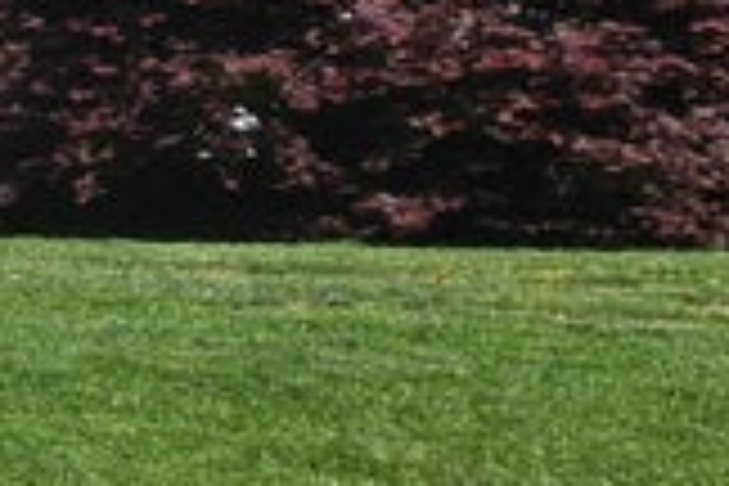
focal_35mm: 71
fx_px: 1438
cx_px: -988
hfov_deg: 15.6
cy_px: 140
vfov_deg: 19.1
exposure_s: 1/2265
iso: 50
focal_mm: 2.2
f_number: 2.2
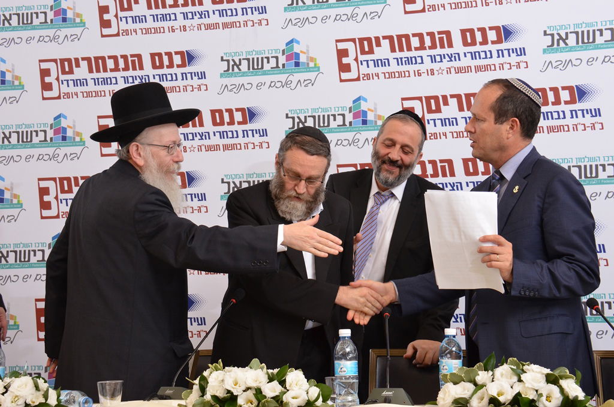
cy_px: 204
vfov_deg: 20.5
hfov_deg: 30.6
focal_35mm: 66
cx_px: 307
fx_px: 1123
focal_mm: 44
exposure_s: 1/160
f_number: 9
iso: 1250
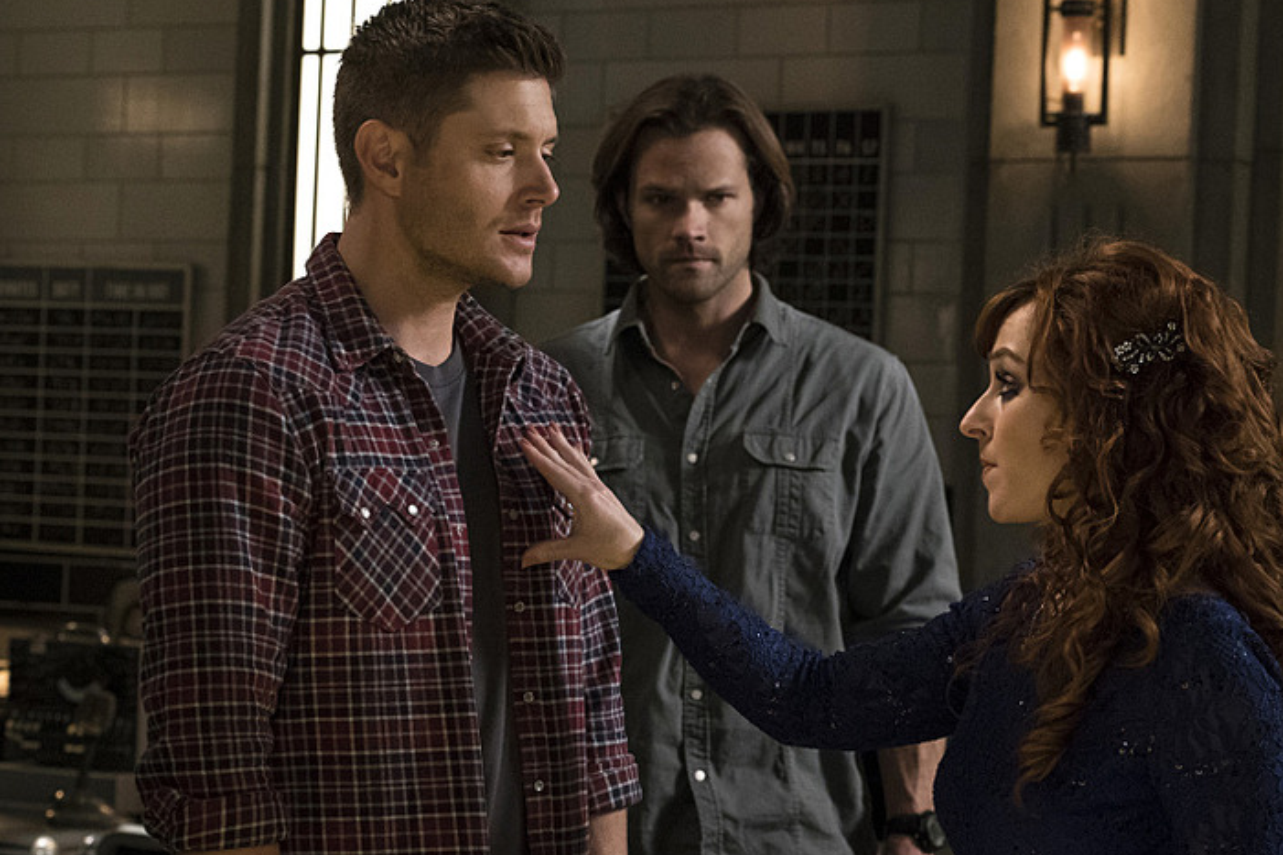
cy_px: 434
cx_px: 683
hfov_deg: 20.6
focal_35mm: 99
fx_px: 3527
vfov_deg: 13.8
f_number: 6.3
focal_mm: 89
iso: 10000
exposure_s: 1/200
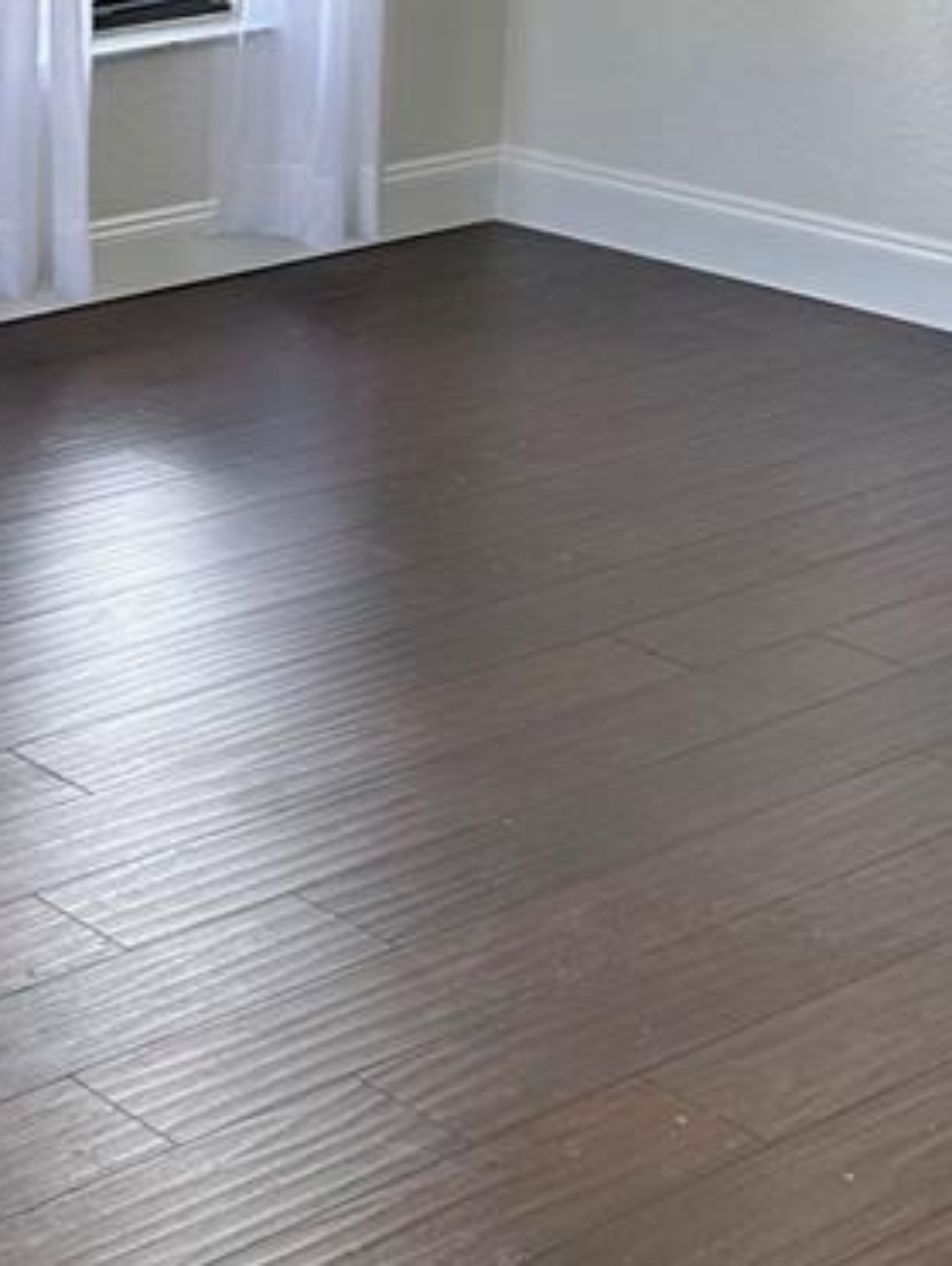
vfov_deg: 22.8
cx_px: -287
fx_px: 3075
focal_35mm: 84
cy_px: 164
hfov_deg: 16.6
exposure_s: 1/125
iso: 32
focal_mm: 5.7
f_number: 1.5
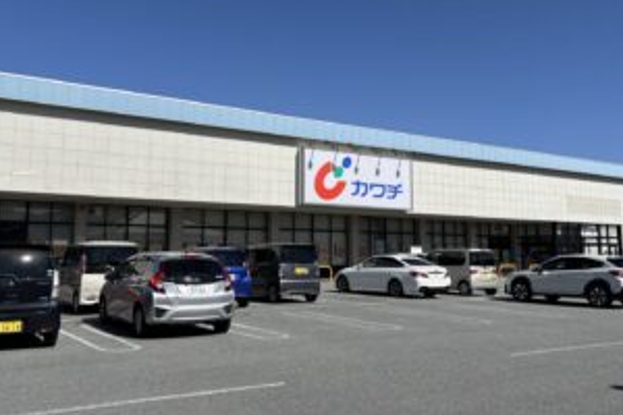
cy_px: 181
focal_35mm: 36
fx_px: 623
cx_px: 312
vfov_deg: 36.8
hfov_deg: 53.1
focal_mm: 5.96
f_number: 1.6
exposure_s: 1/5952
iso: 50
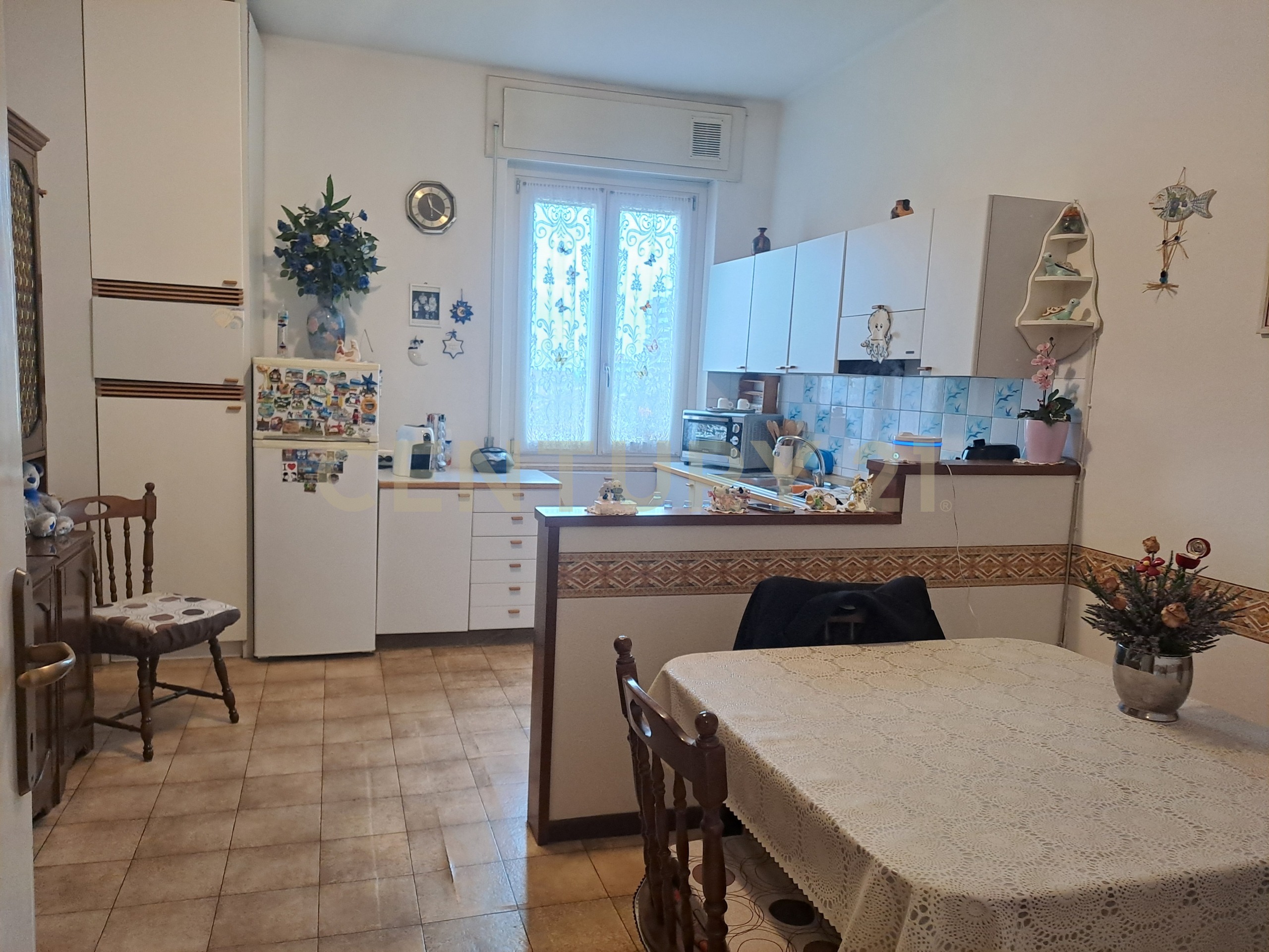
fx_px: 916
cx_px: 634
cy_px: 476
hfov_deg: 69.4
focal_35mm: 25
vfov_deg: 54.9
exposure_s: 1/50
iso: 200
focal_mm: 4.65
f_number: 1.8
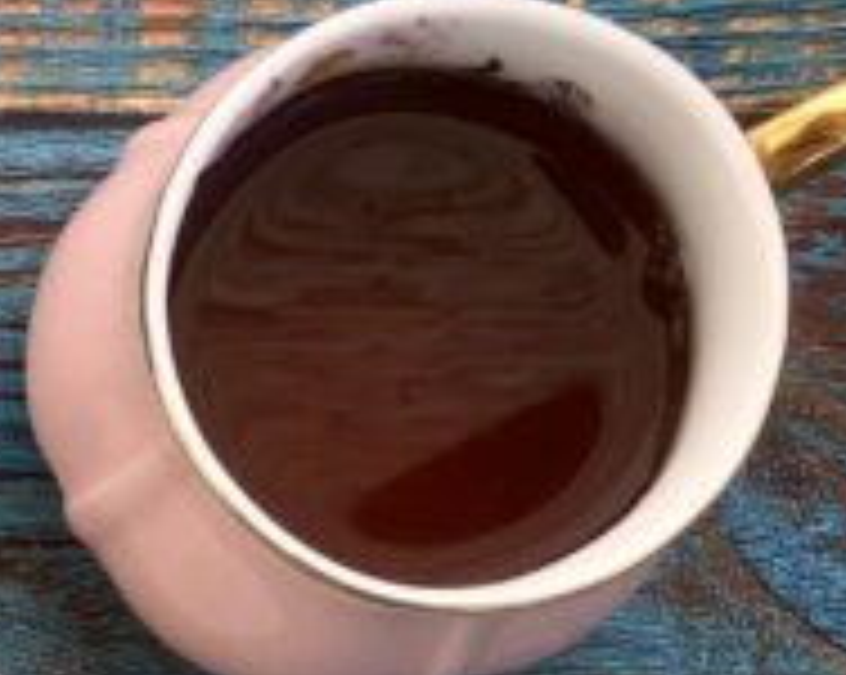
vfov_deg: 14.3
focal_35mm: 102
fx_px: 2551
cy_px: 938
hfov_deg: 16.5
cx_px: -549
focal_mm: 4
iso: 20
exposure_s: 1/407
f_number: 1.8
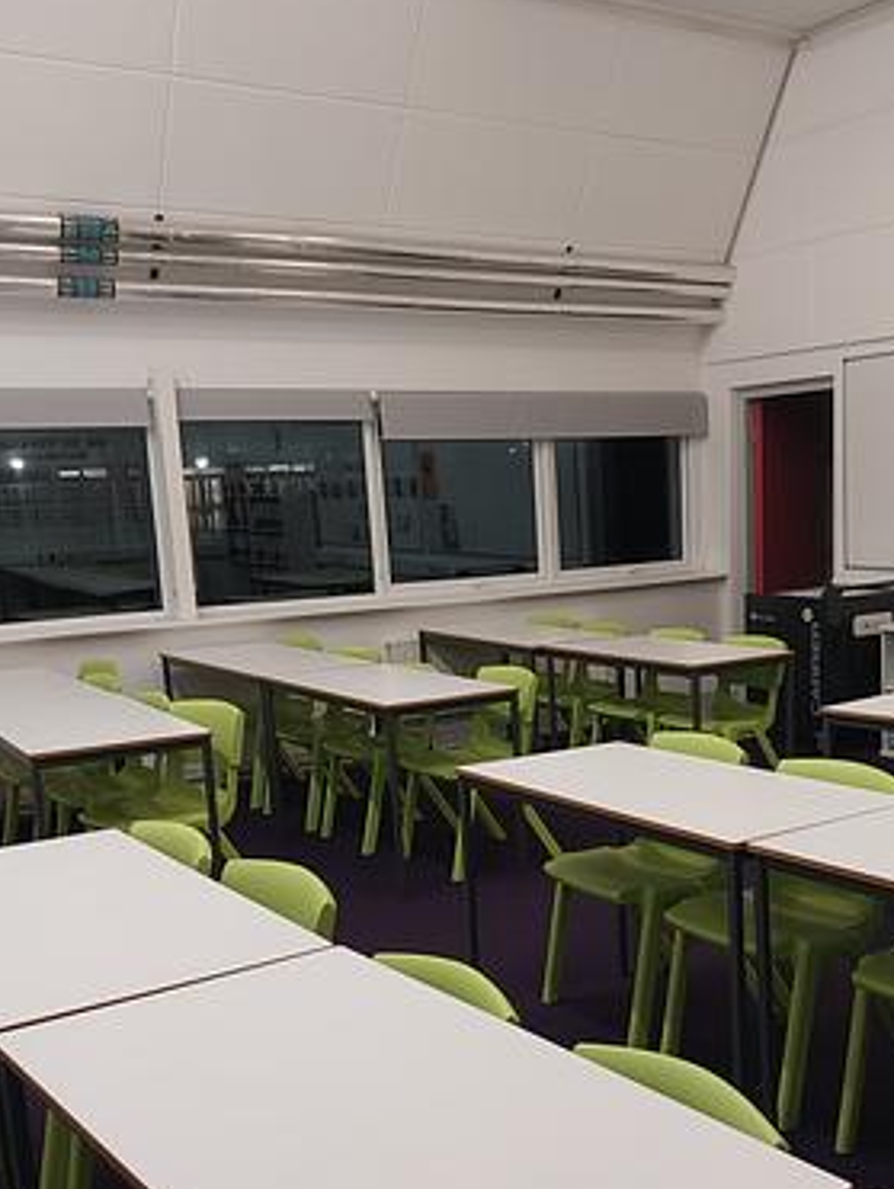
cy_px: 782
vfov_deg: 51.7
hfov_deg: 40.3
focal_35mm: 35
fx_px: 1203
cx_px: 594
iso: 100
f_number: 1.8
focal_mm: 4
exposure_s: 1/50
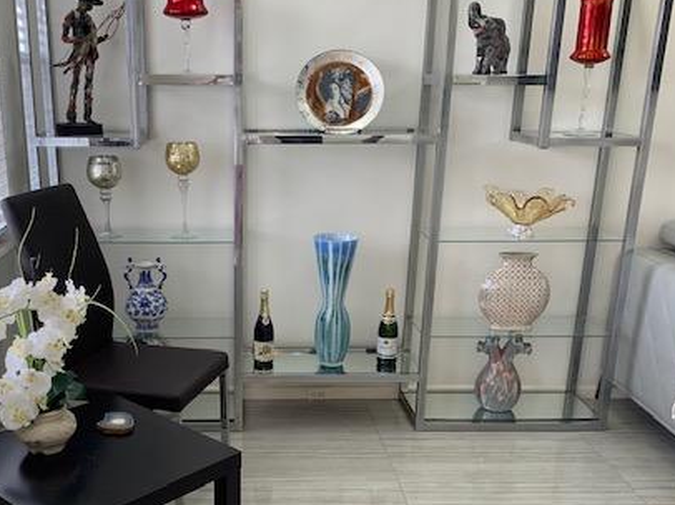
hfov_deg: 45.3
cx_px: 246
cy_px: 351
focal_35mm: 41
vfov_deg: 34.7
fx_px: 799
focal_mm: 4.25
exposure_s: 1/116
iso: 100
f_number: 1.8
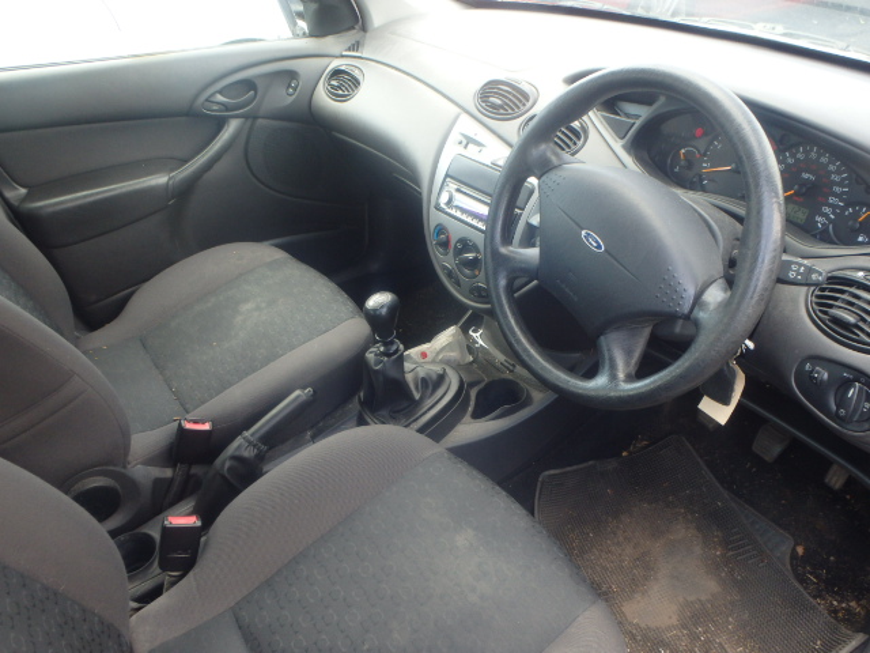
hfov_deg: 63.4
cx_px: 435
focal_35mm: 28
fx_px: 704
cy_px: 326
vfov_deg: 49.7
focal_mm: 5
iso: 200
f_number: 3.9
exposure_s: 1/60
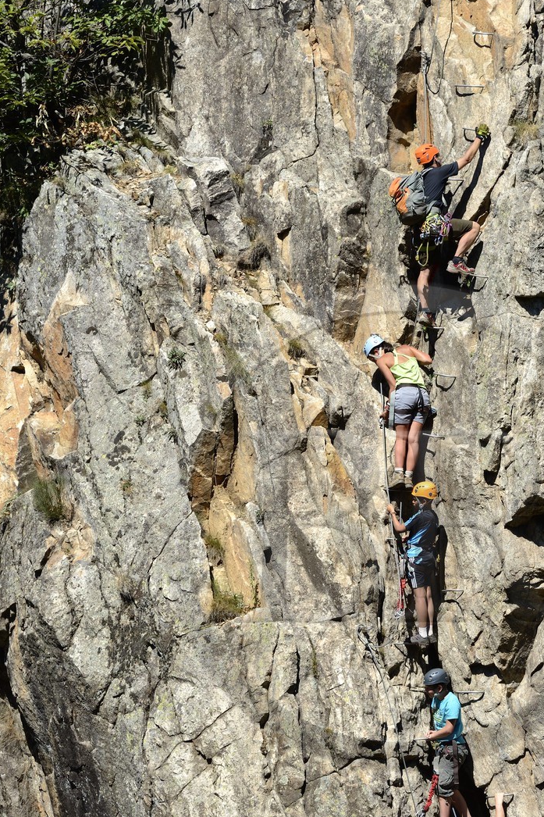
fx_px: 4852
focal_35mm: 214
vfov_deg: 9.6
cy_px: 527
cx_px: 401
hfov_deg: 6.4
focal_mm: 140
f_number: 9
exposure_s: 1/320
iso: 200
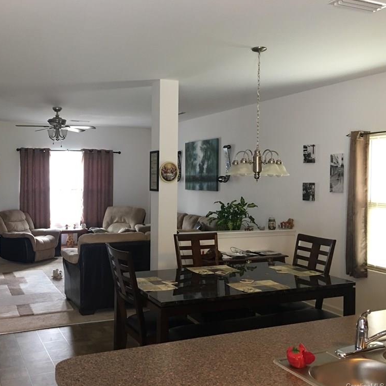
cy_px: 194
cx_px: 142
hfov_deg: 46.7
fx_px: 442
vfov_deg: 47.2
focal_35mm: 35
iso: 80
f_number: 2.2
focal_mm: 4.15
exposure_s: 1/15
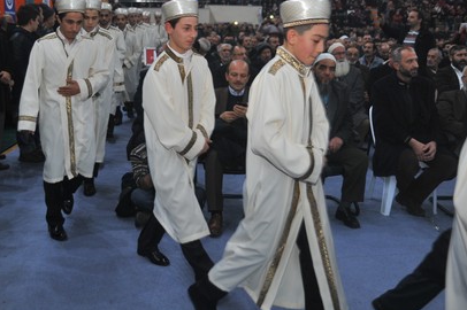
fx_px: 855
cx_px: 199
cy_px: 118
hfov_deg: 30.5
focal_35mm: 66
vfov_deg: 20.5
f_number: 2.8
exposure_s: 1/125
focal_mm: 40
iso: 320
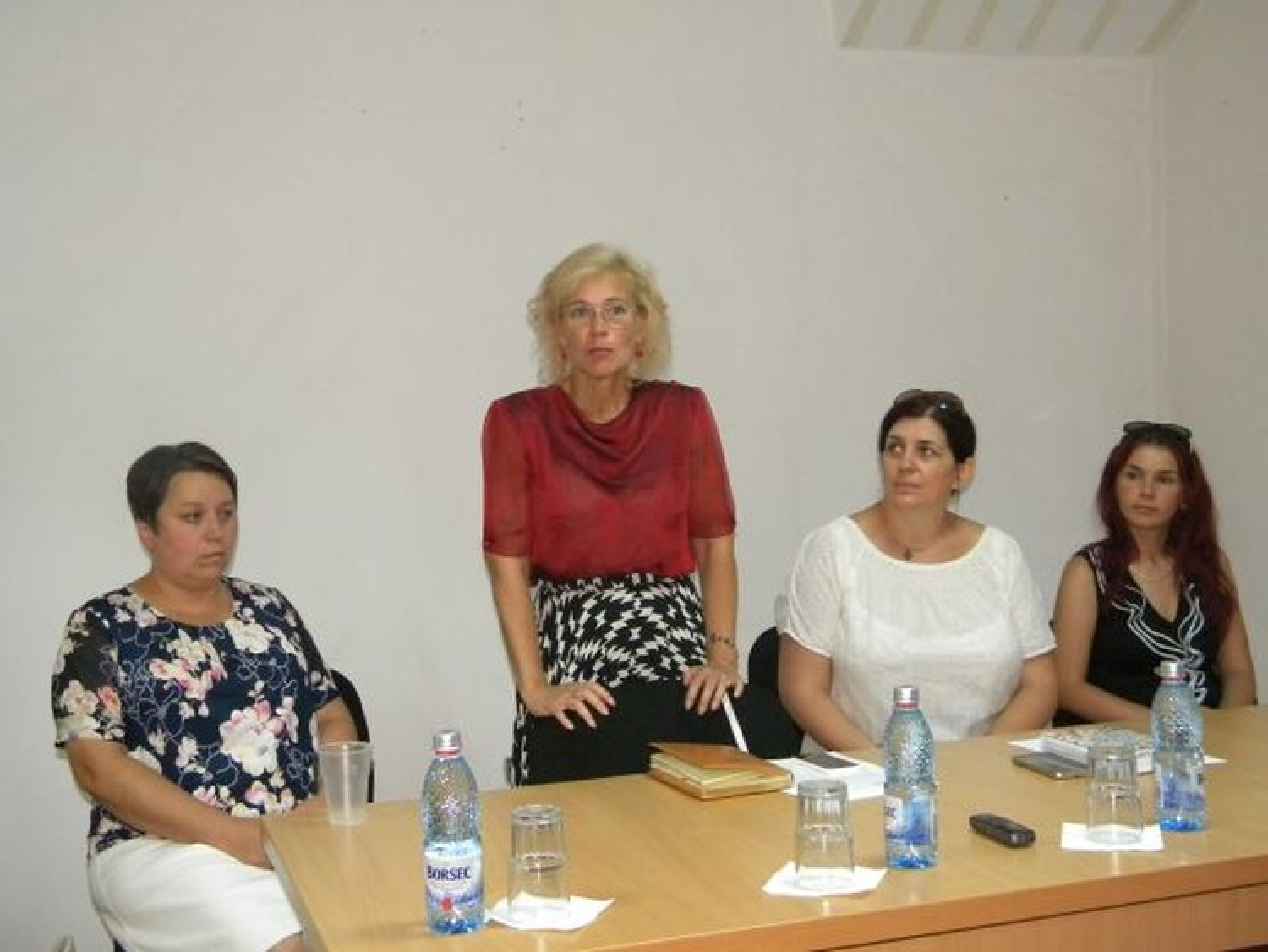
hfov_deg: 45.8
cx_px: 634
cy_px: 476
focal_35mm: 41
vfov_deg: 35.2
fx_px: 1502
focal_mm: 7.3
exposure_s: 1/30
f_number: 3.8
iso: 400
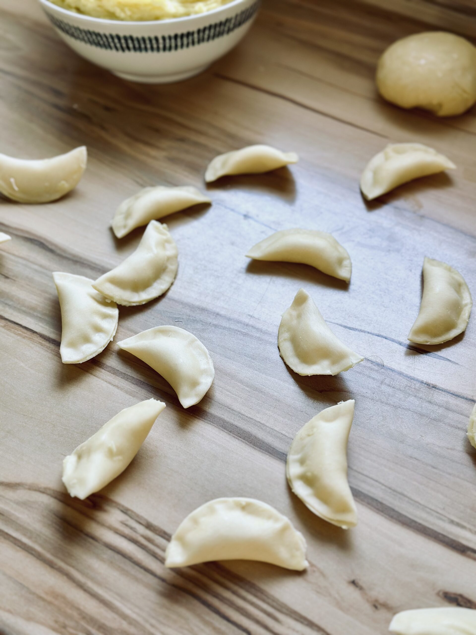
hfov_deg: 30.3
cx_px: 238
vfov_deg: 39.7
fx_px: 880
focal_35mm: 48
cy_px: 318
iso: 100
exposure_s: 1/121
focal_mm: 6.86
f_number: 1.78
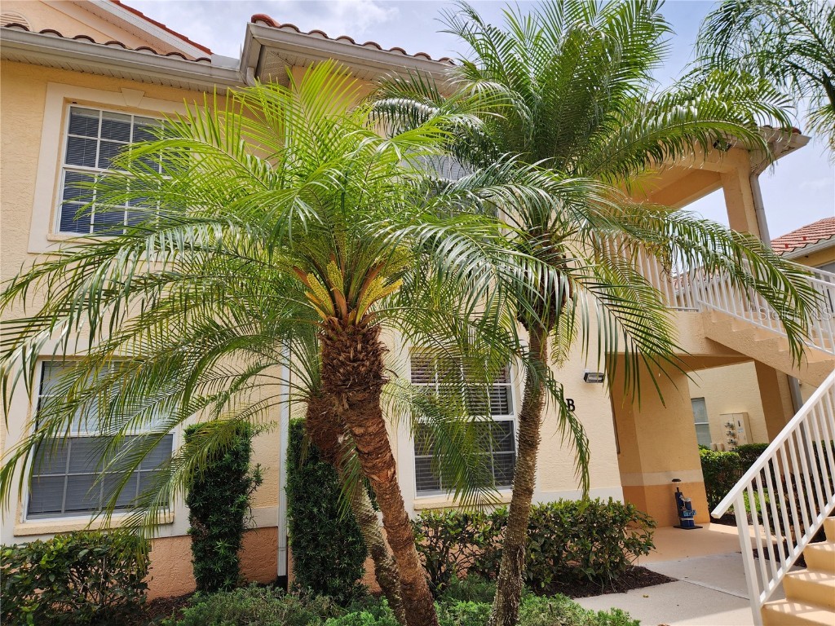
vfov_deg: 58.9
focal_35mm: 23
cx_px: 418
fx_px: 555
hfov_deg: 73.9
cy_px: 313
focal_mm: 5.4
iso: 20
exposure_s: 1/1445
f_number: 1.8
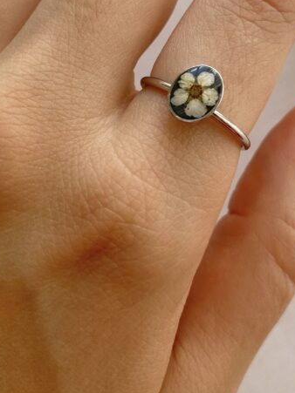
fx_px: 421
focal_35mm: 37
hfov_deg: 38.3
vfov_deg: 48.5
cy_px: 106
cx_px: 190
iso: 32
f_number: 1.8
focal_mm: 4.25
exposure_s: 1/122
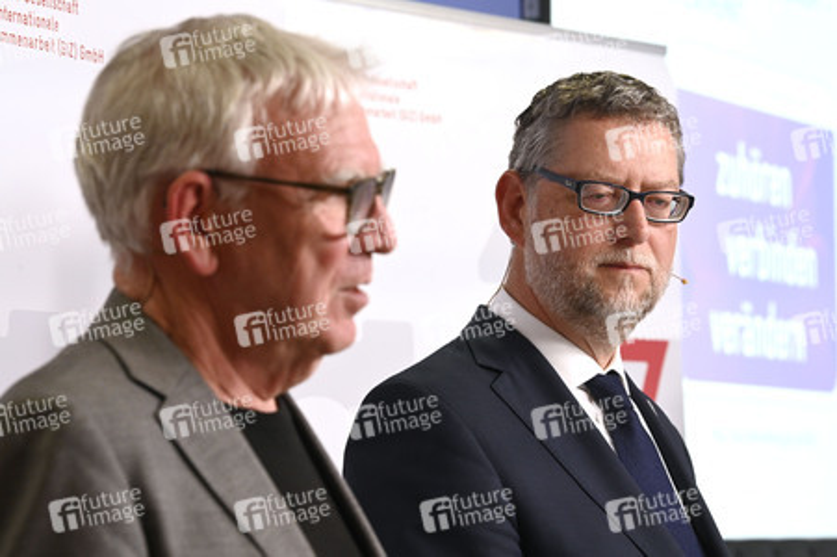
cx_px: 418
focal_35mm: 170
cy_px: 278
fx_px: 3949
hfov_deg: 12.1
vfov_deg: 8.1
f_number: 9
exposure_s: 1/320
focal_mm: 170
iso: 4000
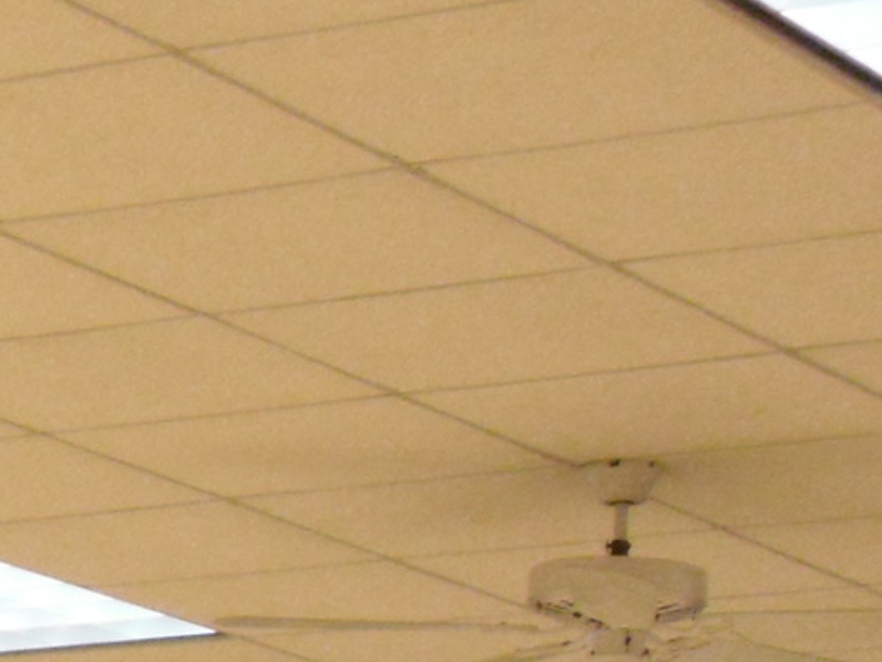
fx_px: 7364
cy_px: 1478
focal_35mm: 289
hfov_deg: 6.6
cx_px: -931
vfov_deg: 5.0
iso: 400
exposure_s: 1/30
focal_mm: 7.88
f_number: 3.8
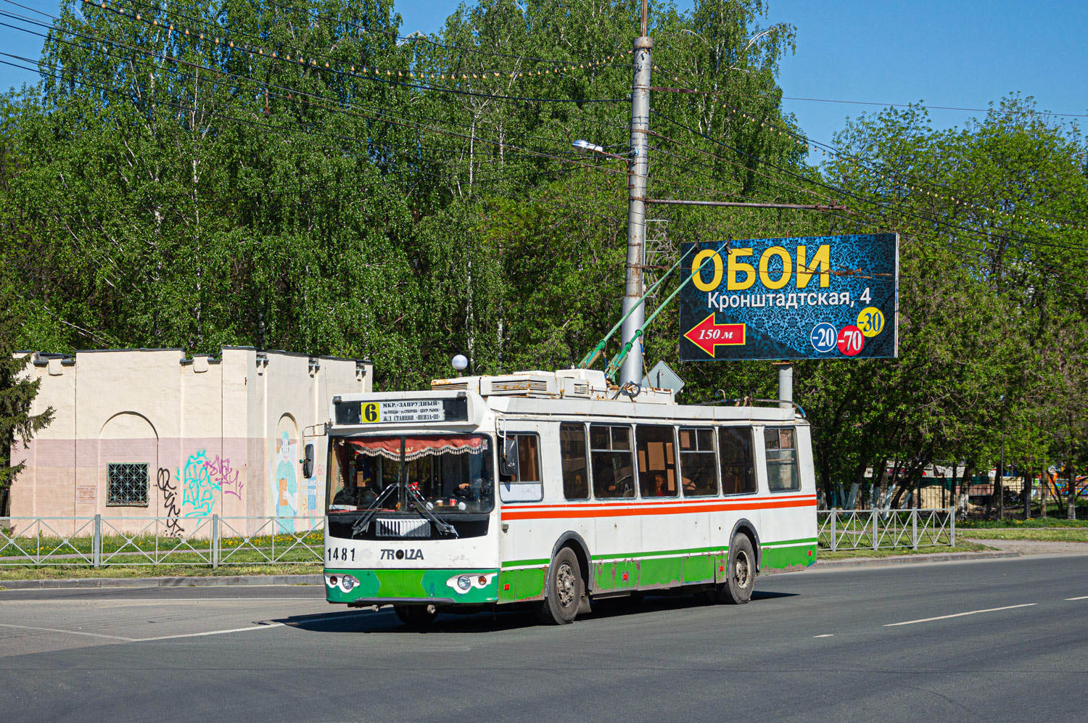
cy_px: 362
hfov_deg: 28.1
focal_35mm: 72
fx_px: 2174
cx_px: 544
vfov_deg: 18.9
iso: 100
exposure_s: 1/1000
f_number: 7.1
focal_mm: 48
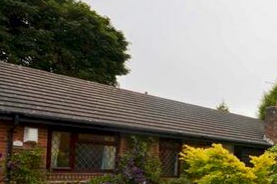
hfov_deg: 41.1
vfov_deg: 33.2
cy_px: 166
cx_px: 301
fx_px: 292
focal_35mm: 38
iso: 125
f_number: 5.6
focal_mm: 10
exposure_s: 1/125
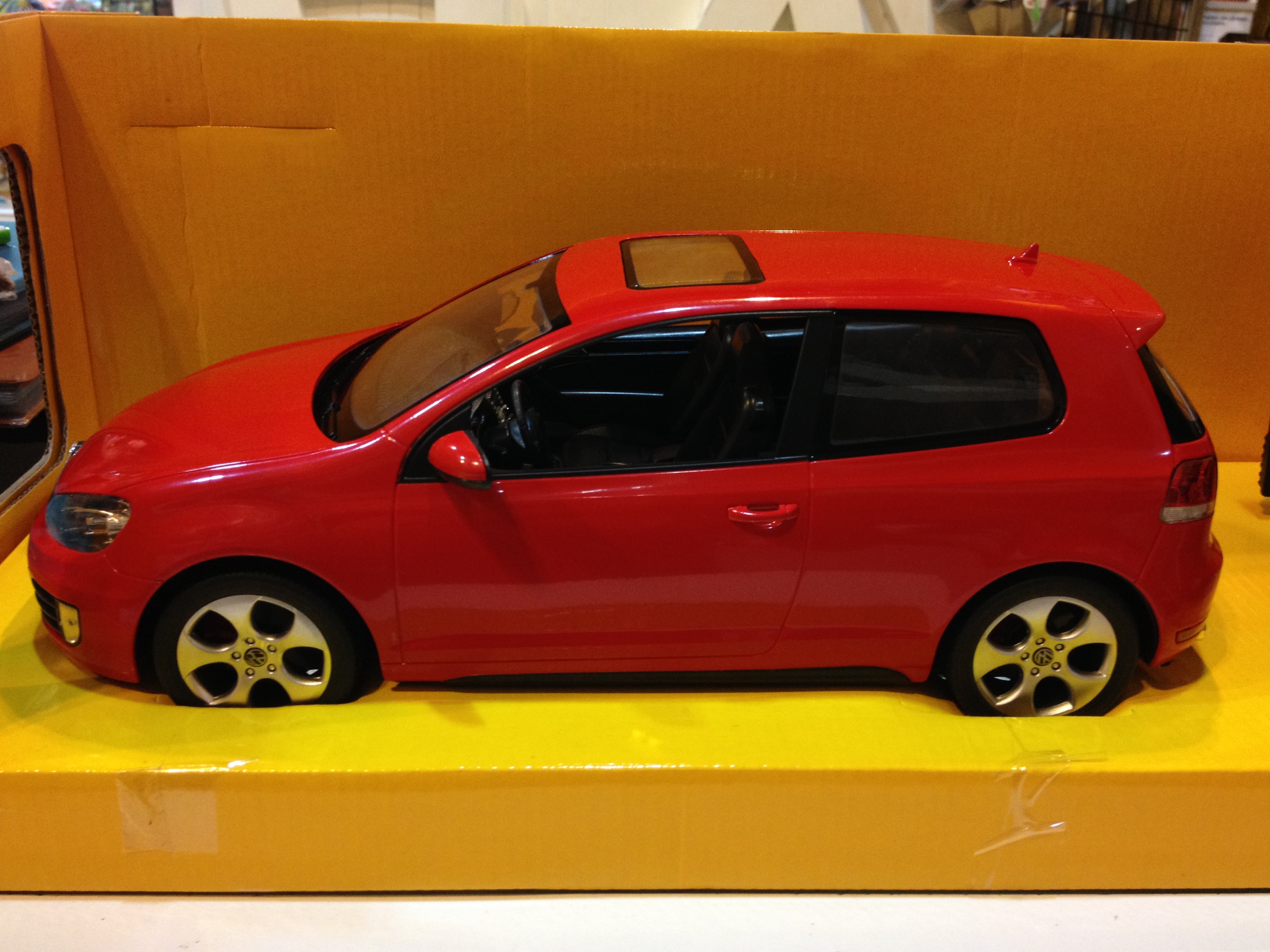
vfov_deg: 39.7
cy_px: 464
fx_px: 1321
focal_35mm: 36
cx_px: 644
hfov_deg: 51.4
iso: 160
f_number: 2.4
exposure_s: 1/20
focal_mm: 4.28
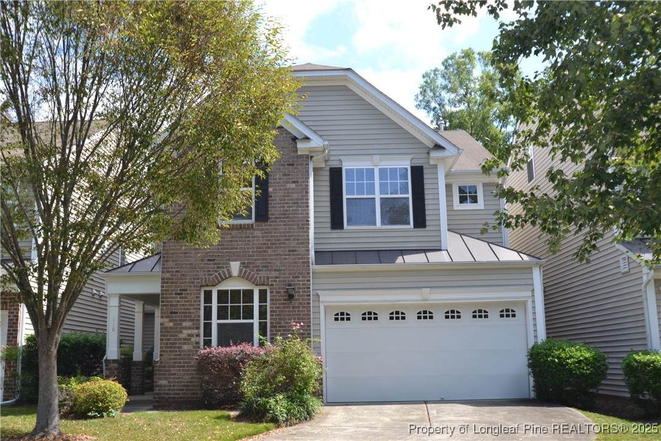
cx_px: 330
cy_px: 220
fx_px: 661
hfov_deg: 53.1
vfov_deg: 36.9
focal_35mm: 36
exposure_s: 1/160
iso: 100
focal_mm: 24
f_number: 6.3
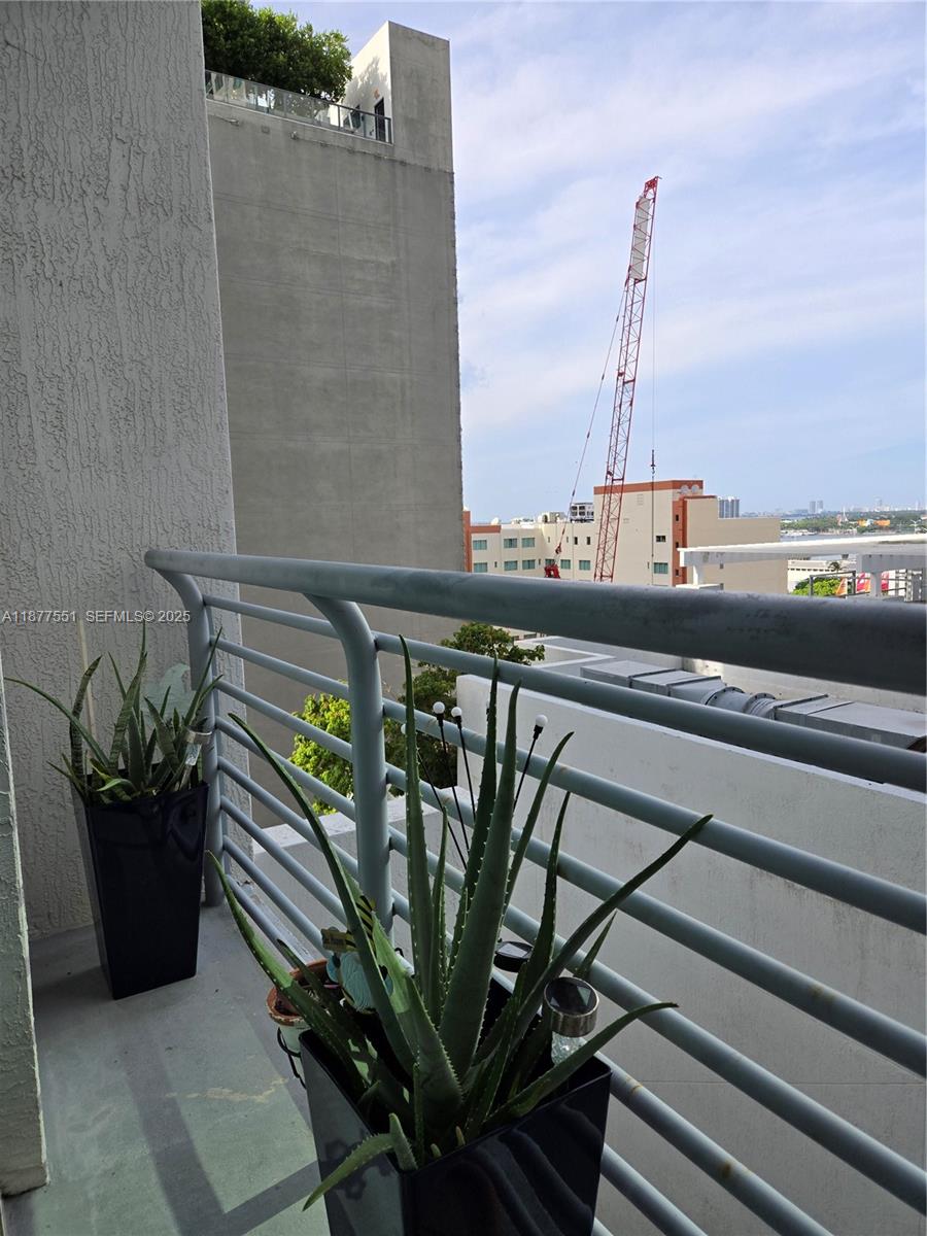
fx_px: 821
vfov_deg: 73.9
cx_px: 464
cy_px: 618
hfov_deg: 58.9
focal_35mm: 23
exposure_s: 1/2572
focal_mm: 5.4
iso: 80
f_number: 1.8
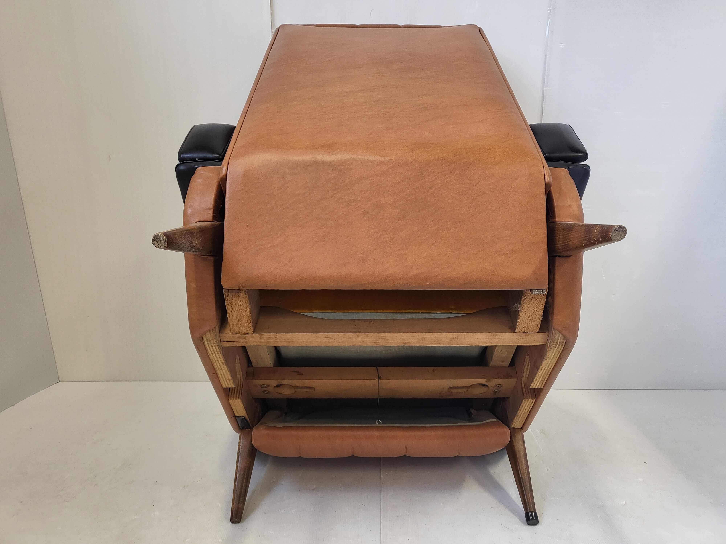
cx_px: 363
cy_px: 272
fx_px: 545
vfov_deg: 53.1
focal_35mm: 26
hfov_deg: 67.3
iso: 250
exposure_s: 1/100
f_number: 1.8
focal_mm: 4.25
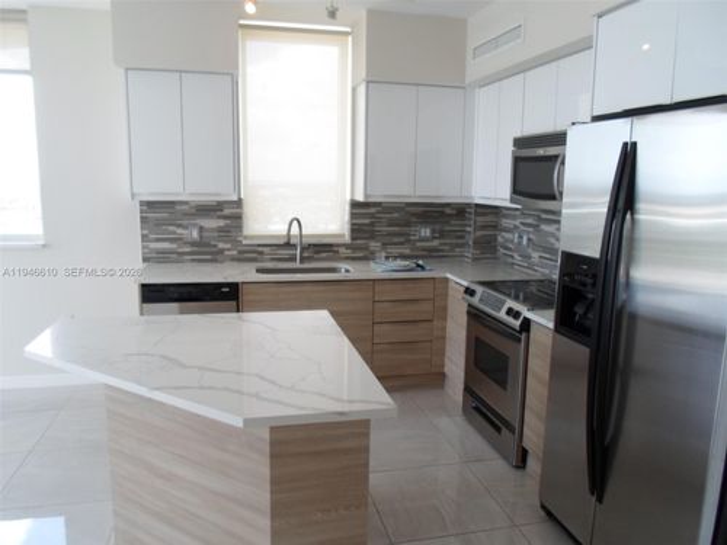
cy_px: 272
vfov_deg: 54.9
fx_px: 525
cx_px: 364
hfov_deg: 69.4
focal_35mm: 25
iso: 80
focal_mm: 4.5
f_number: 2.5
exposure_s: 1/90
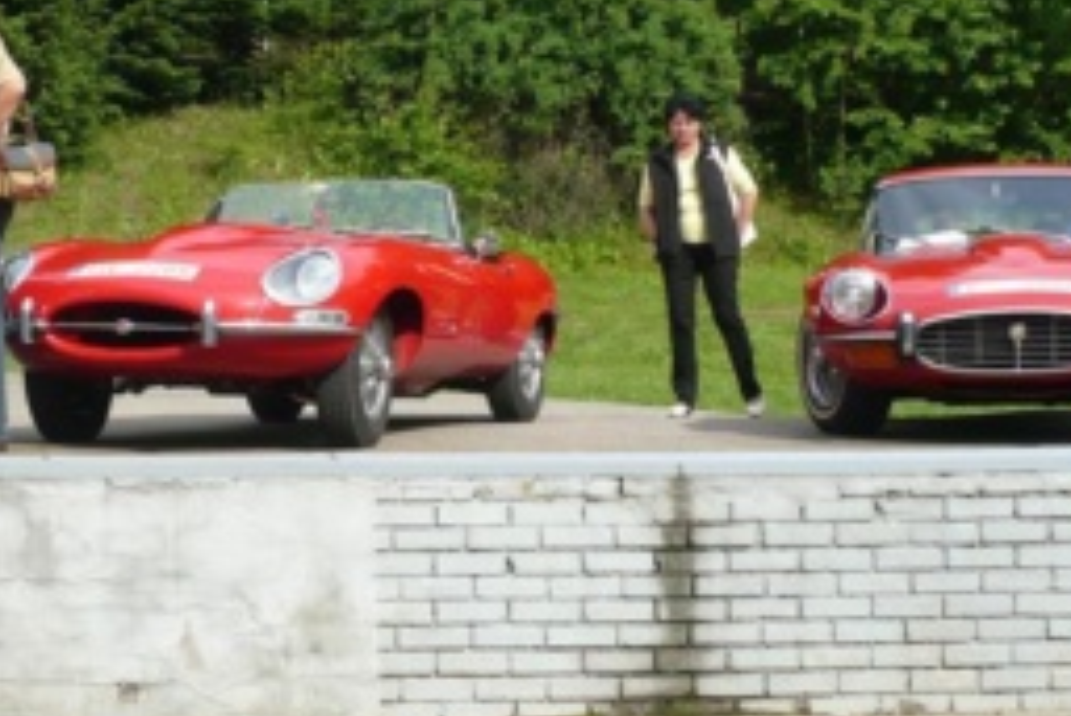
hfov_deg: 27.9
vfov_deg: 19.2
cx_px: 238
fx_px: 2113
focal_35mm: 71
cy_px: 283
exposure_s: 1/160
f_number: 8
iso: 100
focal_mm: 5.8
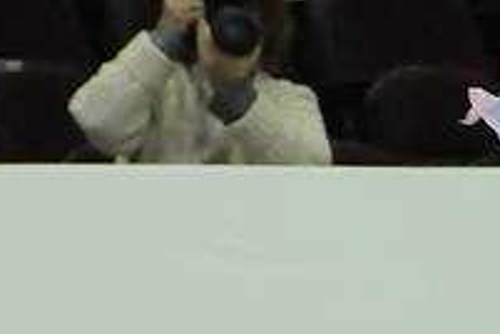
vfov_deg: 1.1
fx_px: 16610
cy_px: 445
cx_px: 602
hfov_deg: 1.7
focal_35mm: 1196
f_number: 5.6
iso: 3200
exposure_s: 1/800
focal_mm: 200
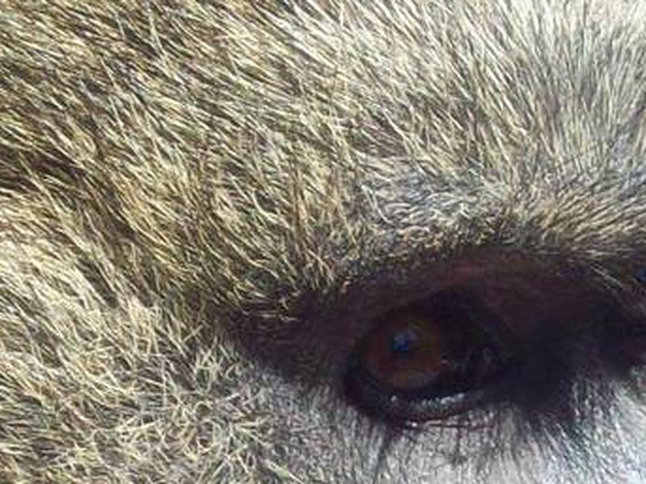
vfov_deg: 3.4
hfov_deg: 4.6
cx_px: 680
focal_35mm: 429
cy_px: 757
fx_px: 8003
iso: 80
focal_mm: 15.3
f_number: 4.7
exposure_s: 1/134
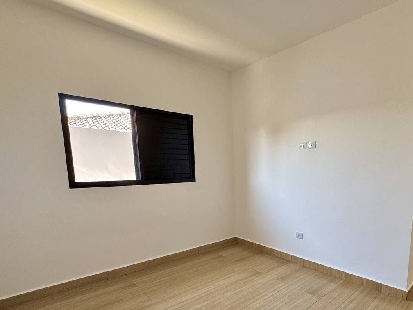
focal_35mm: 20
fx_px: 239
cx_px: 275
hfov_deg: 79.1
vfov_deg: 64.6
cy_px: 201
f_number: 2.2
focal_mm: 2.22
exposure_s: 1/99
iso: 160
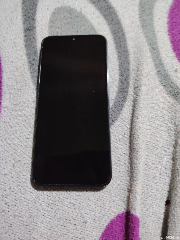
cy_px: 120
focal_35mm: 24
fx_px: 166
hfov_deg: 56.8
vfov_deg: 71.6
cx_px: 90
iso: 3808
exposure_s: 1/20
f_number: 1.75
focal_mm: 5.25
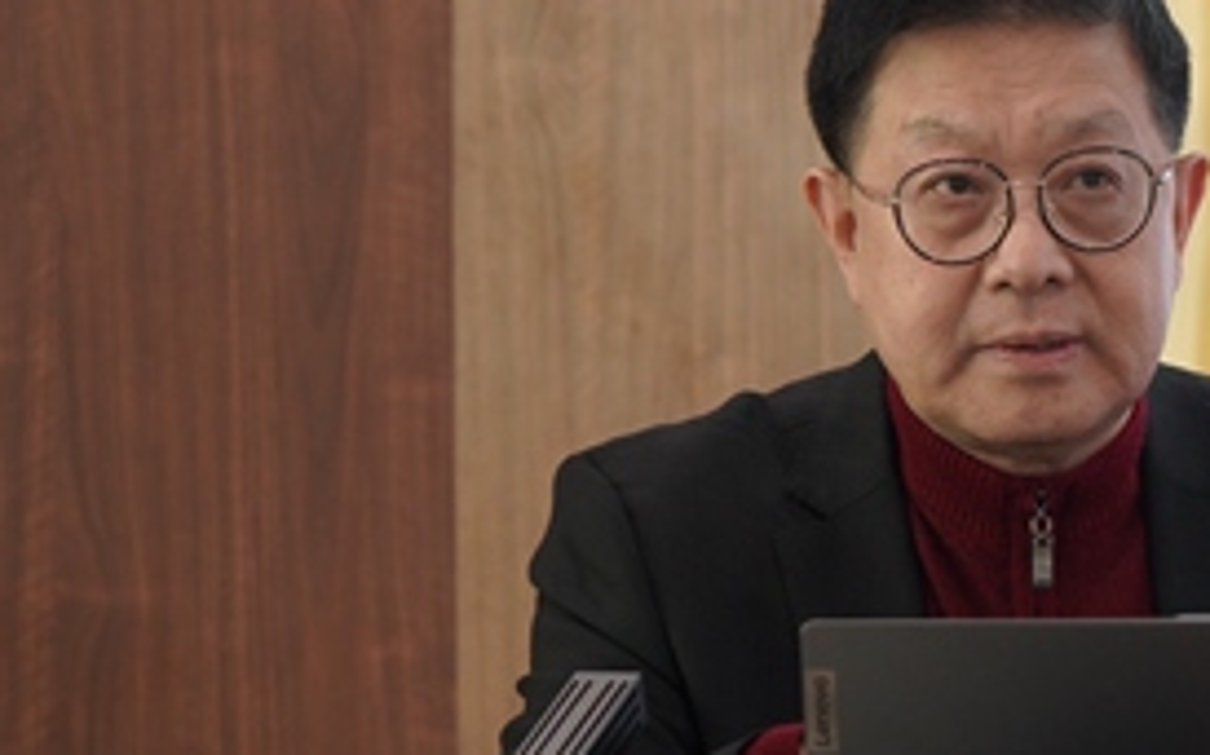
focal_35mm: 114
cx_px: 1038
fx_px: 3758
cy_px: 397
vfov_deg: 11.5
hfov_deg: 18.1
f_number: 4
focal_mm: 51
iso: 640
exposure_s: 1/160
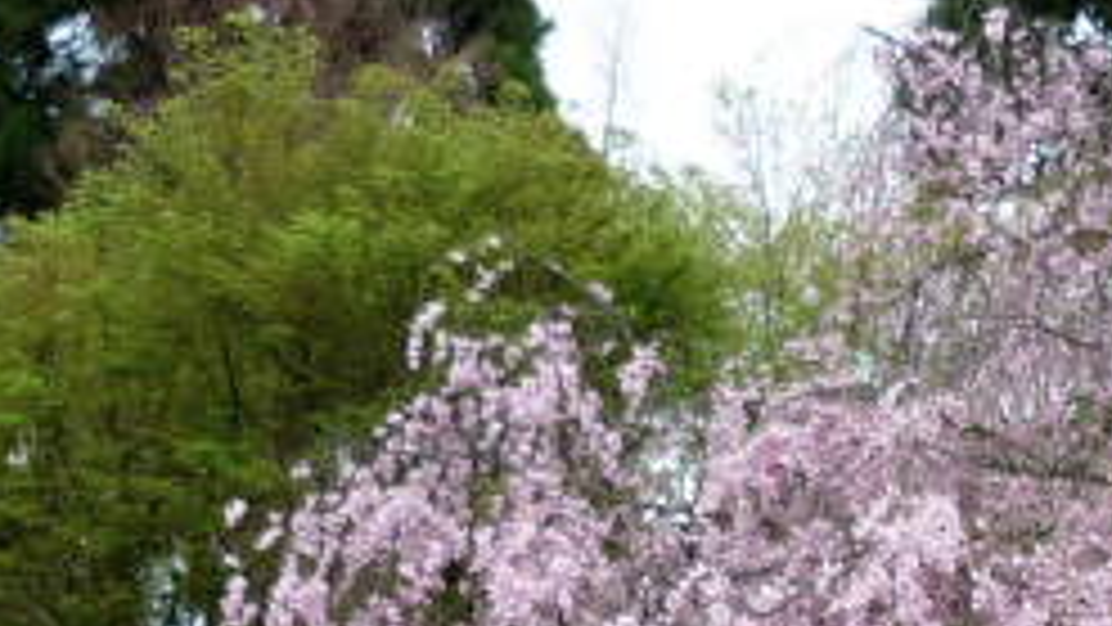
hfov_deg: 14.3
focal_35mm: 149
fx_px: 4394
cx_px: 891
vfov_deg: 7.7
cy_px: 1432
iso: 80
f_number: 2.8
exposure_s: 1/50
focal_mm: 5.5
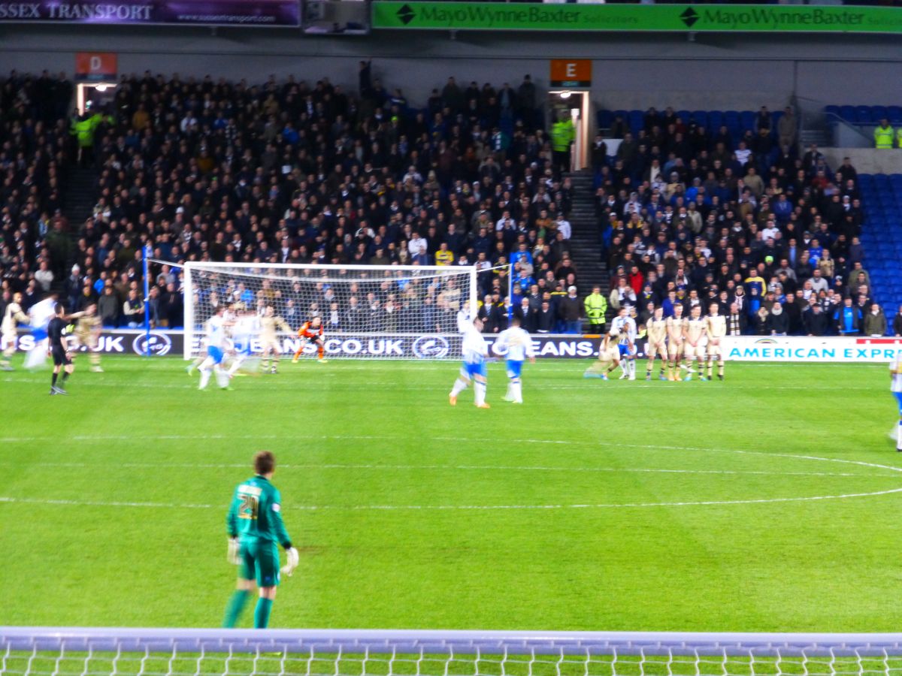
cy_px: 338
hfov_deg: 10.6
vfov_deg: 7.9
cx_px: 451
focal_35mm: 187
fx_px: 4873
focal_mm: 33.3
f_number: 5.5
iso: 400
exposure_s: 1/8
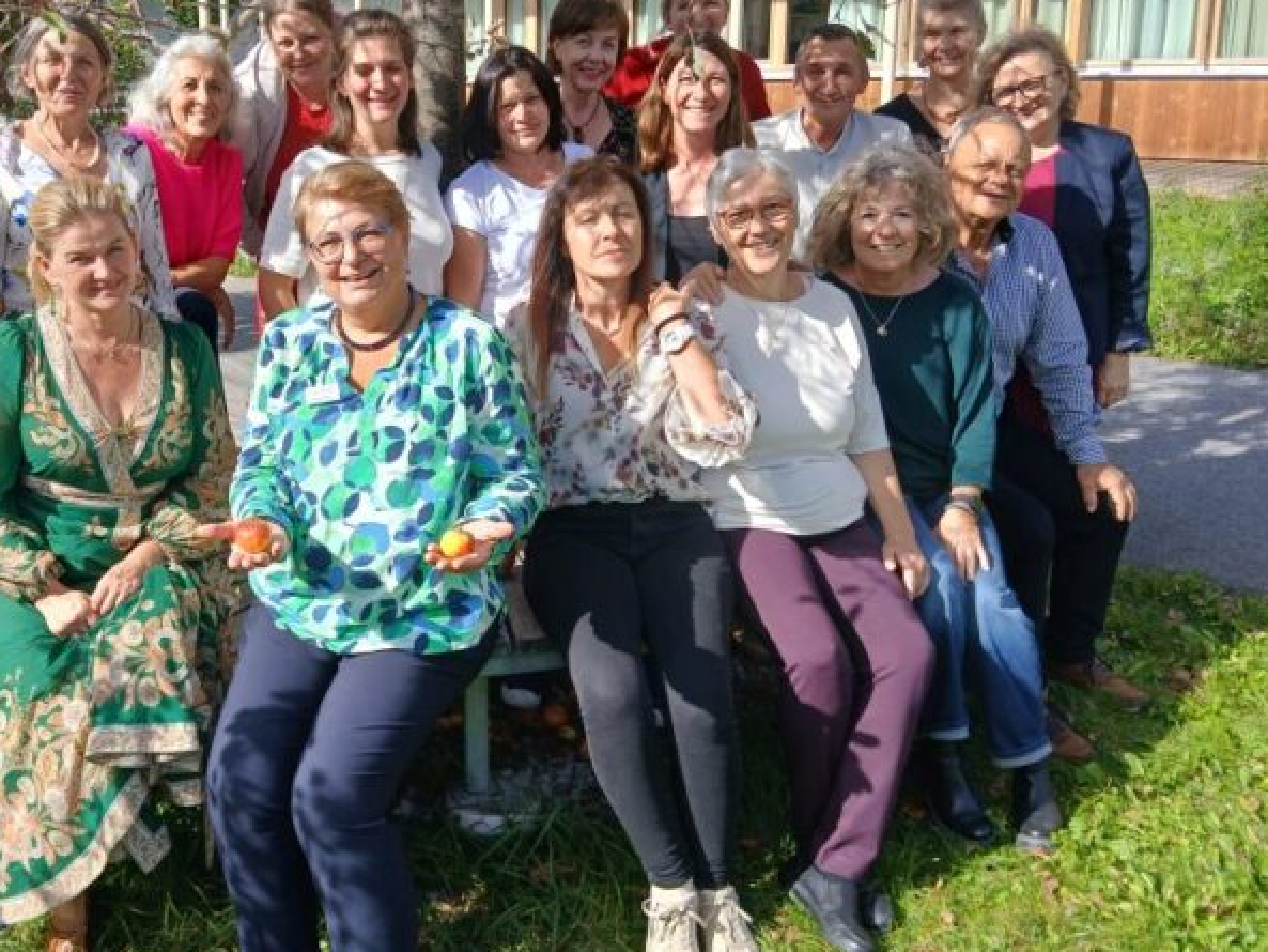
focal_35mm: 38
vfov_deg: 37.7
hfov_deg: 47.9
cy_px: 441
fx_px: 1392
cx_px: 388
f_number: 1.8
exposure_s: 1/335
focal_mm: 3.98
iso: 20
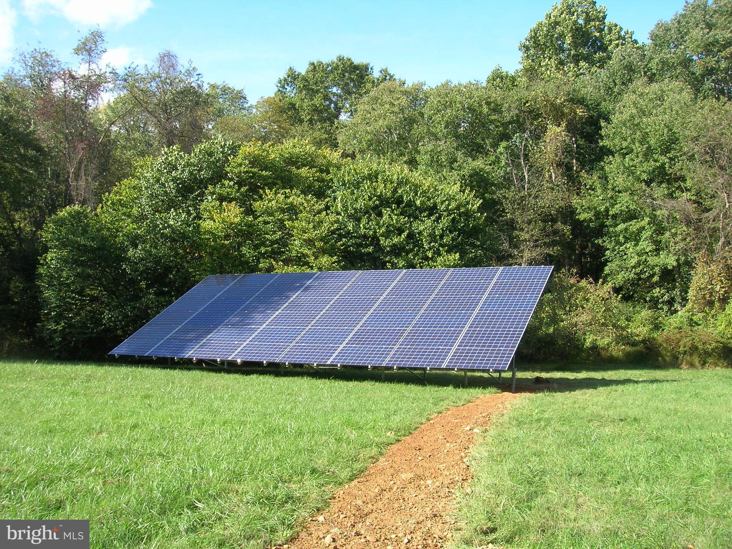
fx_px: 719
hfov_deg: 54.0
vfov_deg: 41.8
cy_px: 274
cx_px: 366
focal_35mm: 34
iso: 50
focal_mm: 5.7
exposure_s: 1/132
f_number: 4.9
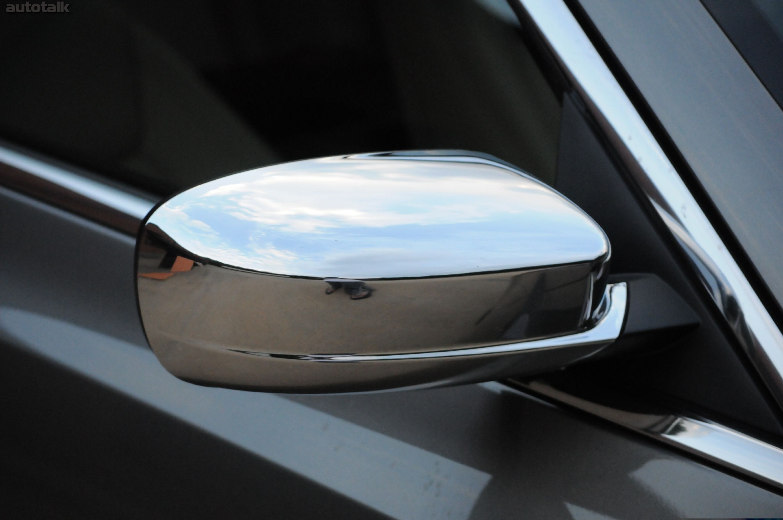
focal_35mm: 99
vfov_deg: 13.8
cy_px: 260
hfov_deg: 20.6
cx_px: 392
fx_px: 2151
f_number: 5.6
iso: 2000
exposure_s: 1/640
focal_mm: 66
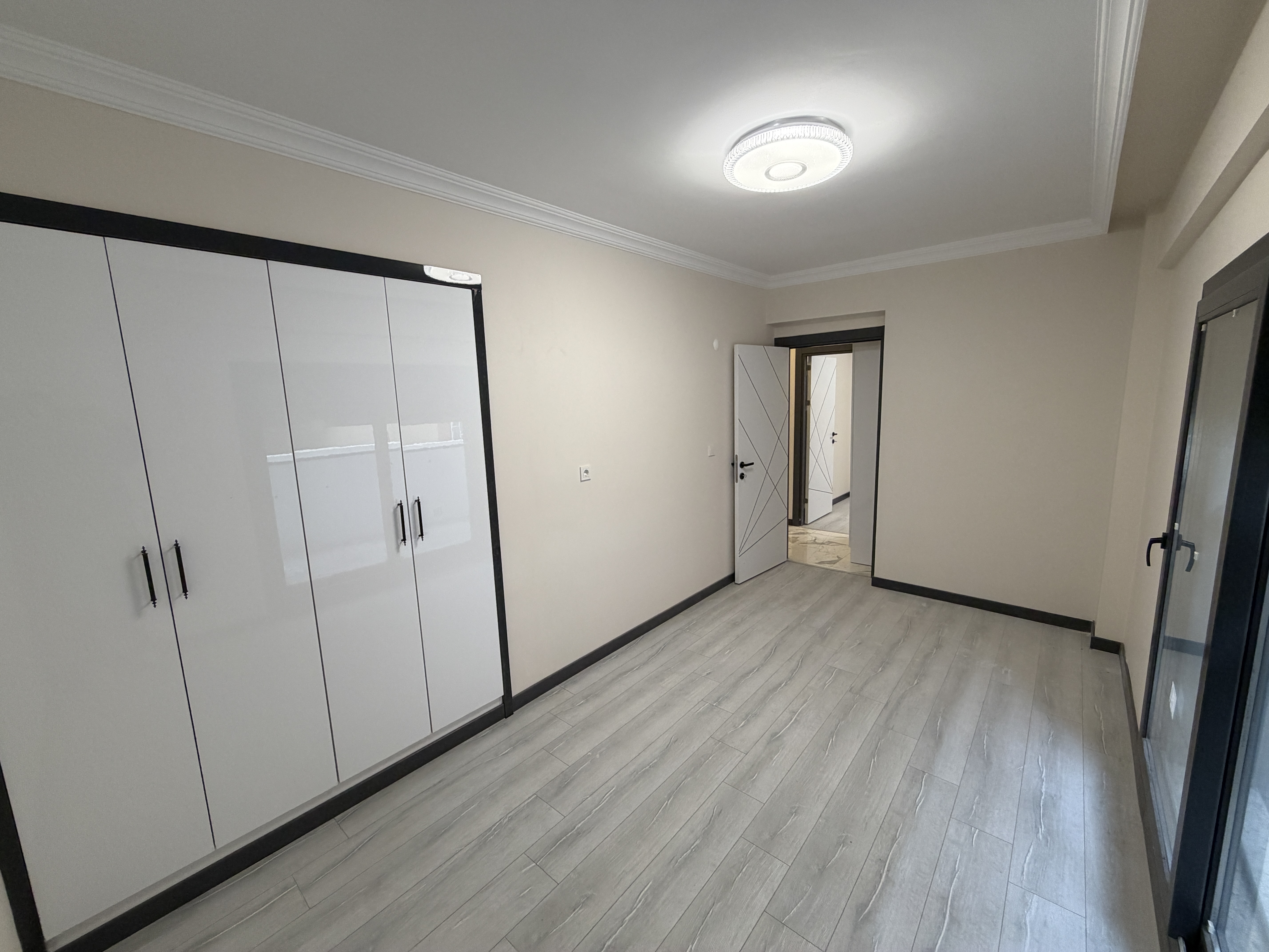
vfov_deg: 85.7
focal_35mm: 14
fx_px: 513
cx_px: 634
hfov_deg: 102.1
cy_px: 476
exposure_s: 1/100
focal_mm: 2.22
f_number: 2.2
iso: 200
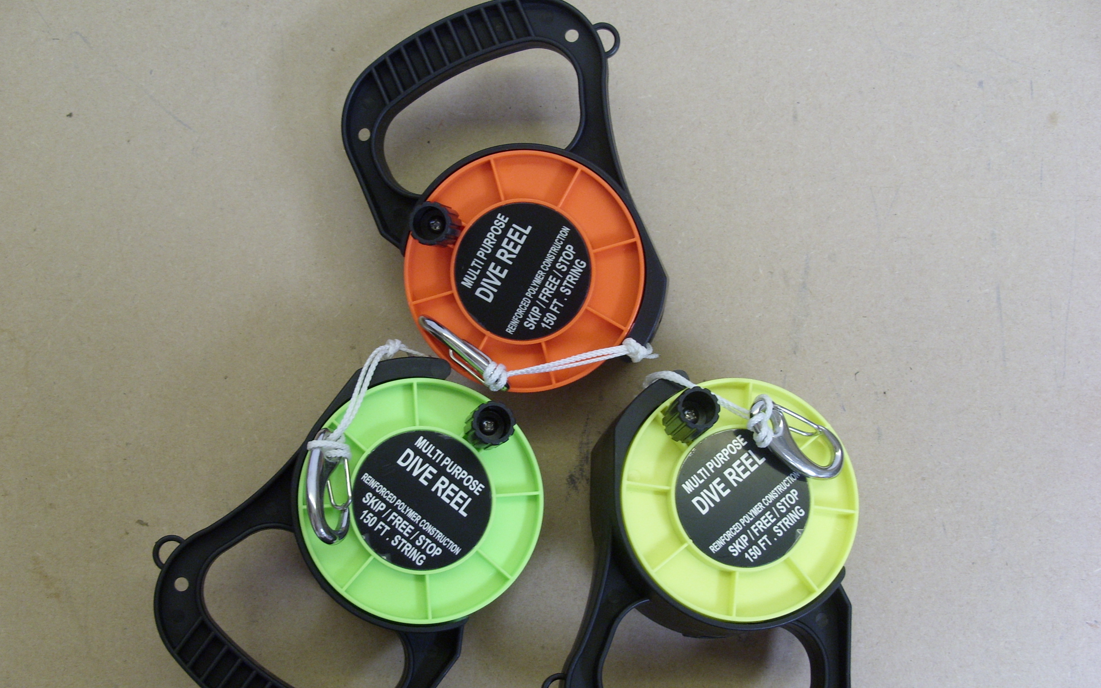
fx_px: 1230
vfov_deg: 31.2
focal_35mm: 41
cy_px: 387
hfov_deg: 48.2
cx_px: 542
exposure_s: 1/30
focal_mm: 6.3
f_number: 2.8
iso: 100
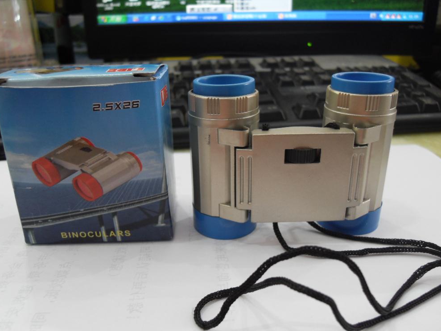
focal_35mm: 29
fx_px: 369
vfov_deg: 48.2
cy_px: 170
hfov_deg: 61.7
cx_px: 218
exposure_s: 1/10
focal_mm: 6
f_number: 2.8
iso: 200
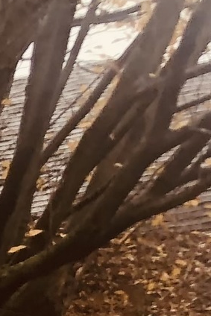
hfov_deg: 5.1
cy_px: 704
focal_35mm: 211
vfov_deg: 9.0
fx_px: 1853
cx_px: -875
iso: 40
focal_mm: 4
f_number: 1.8
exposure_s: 1/120
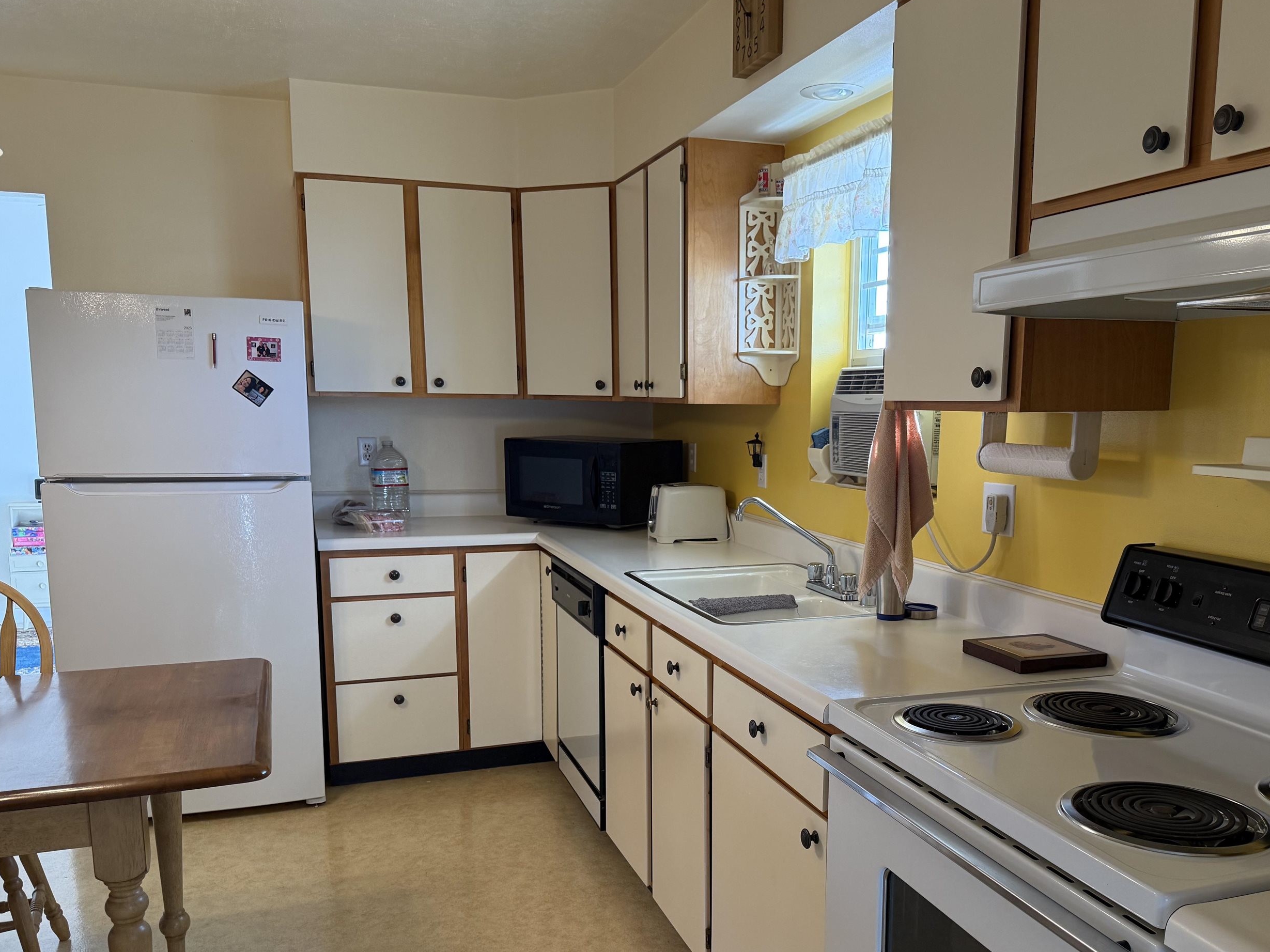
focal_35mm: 30
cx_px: 733
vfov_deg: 46.5
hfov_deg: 59.7
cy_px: 582
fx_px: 1101
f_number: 1.78
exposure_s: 1/161
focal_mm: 6.76
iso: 200
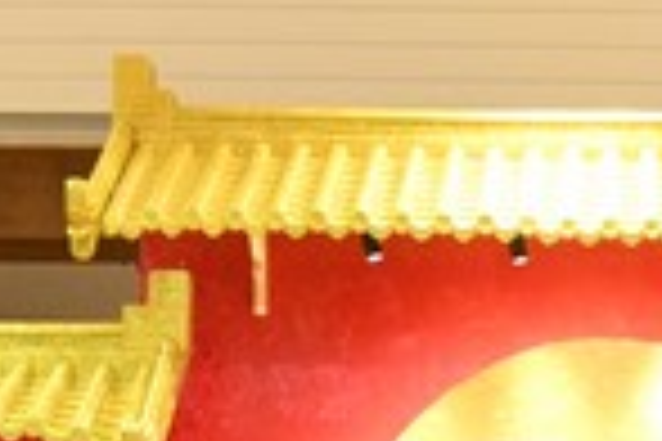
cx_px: 662
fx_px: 1949
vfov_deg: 11.4
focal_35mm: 106
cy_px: 950
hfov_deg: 18.8
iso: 10000
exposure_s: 1/320
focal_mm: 24
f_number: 4.5
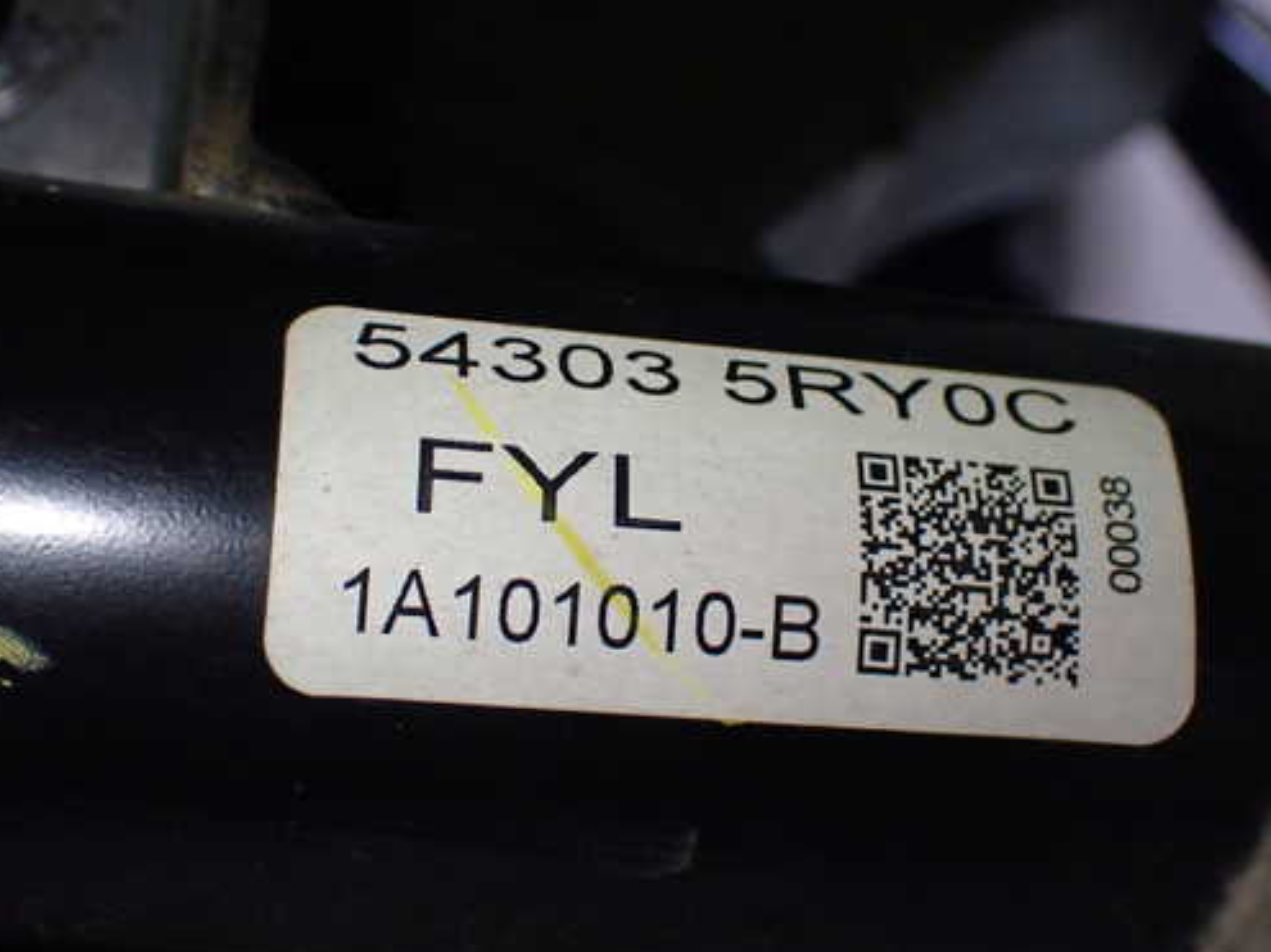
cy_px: 454
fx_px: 2092
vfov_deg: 25.6
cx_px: 629
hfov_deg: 33.8
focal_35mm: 57
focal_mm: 8.4
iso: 640
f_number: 3.1
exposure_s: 1/200
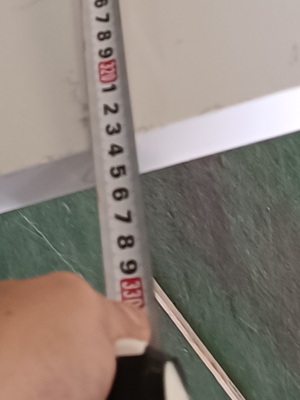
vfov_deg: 15.1
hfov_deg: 12.5
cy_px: -337
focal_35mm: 112
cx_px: -169
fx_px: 1294
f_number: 1.9
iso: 748
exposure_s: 1/33.3
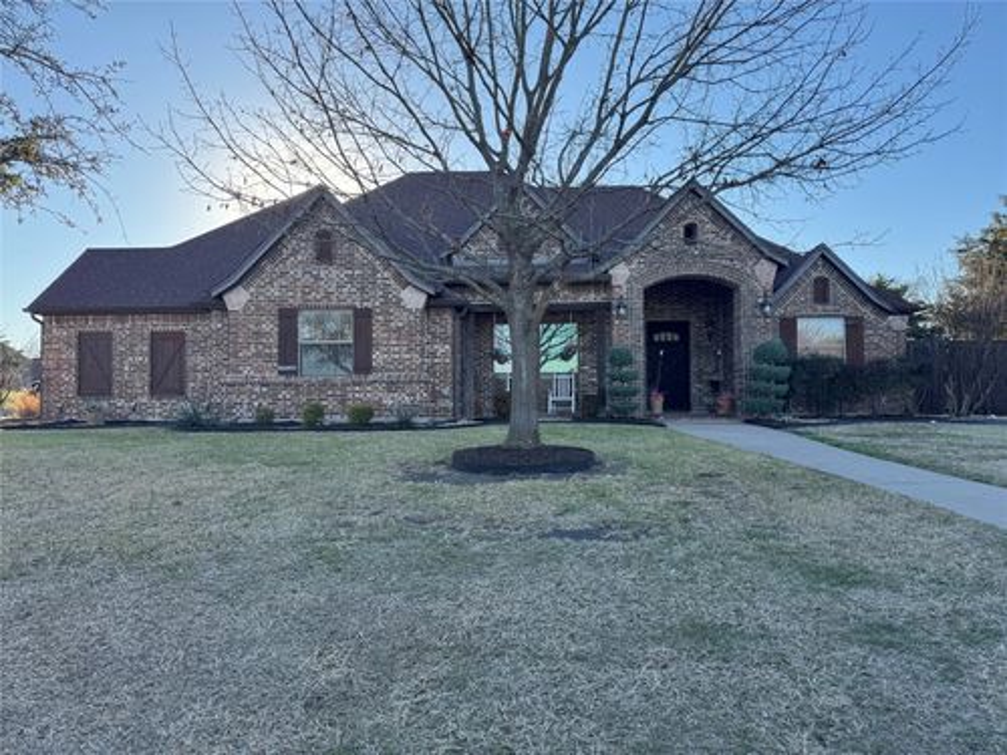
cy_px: 378
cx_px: 504
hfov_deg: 71.6
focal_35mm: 24
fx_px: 698
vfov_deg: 56.8
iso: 80
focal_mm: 6.76
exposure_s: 1/1425
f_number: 1.78
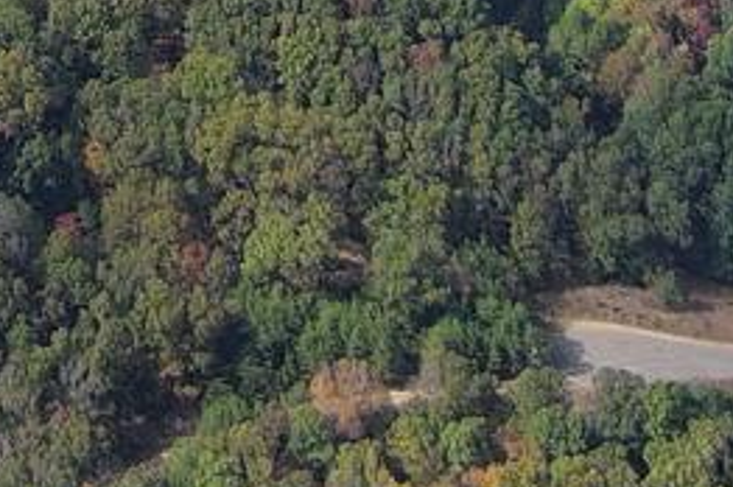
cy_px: -1415
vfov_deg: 5.3
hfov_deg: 8.8
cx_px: -512
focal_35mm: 227
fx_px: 4616
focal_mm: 10.57
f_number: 2.8
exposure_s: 1/720
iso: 100
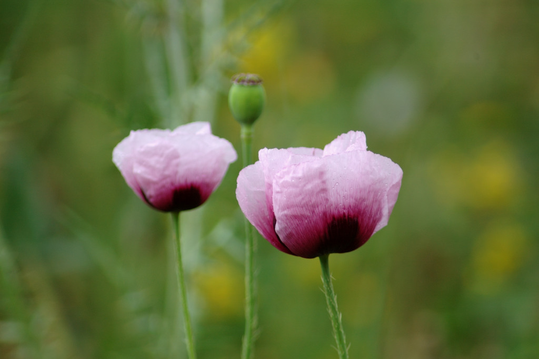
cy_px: 180
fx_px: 6732
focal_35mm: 450
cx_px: 270
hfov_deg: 4.6
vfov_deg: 3.1
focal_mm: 300
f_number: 5.6
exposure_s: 1/200
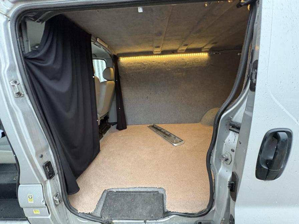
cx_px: 150
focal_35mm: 14
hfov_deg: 102.1
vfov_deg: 85.7
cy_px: 112
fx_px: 121
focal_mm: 2.22
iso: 640
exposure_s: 1/60
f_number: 2.2
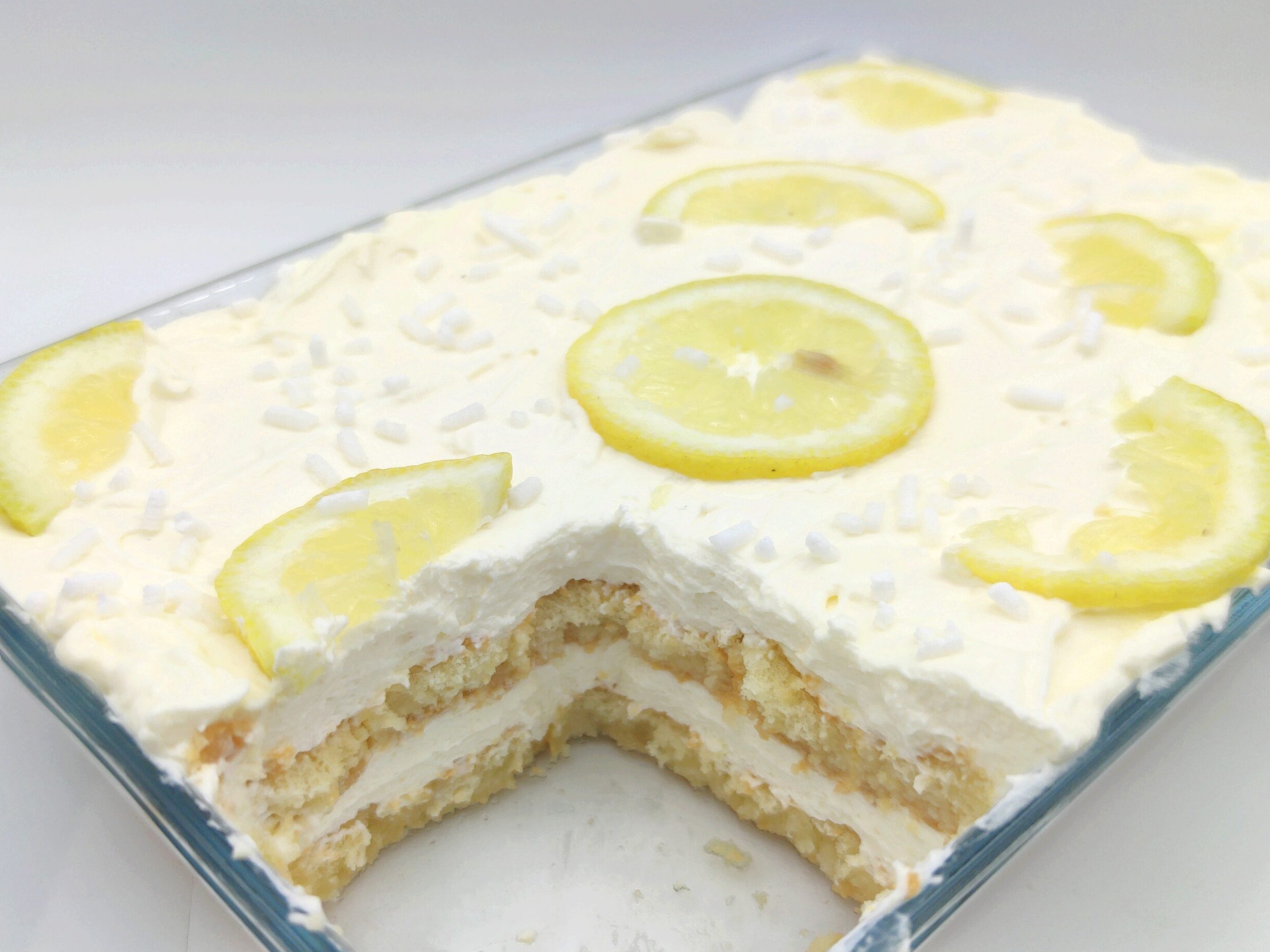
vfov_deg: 54.9
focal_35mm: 25
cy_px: 495
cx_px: 656
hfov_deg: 69.4
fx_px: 917
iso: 100
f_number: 1.69
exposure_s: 1/756
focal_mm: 6.72
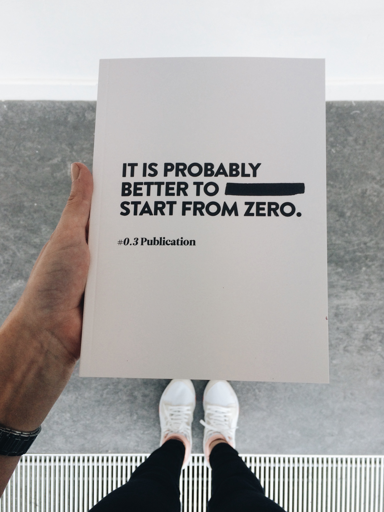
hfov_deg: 48.2
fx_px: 429
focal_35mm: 29
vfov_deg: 61.7
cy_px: 256
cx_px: 192
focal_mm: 4.15
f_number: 2.2
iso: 32
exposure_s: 1/265
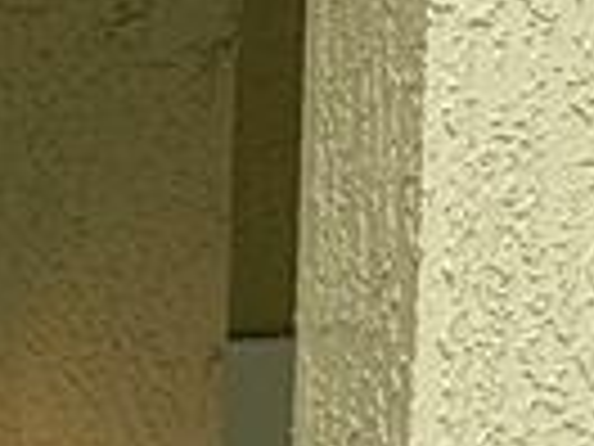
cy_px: 1653
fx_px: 6366
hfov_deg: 5.3
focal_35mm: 371
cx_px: -297
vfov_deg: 3.8
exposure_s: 1/966
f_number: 1.78
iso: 64
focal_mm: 6.76
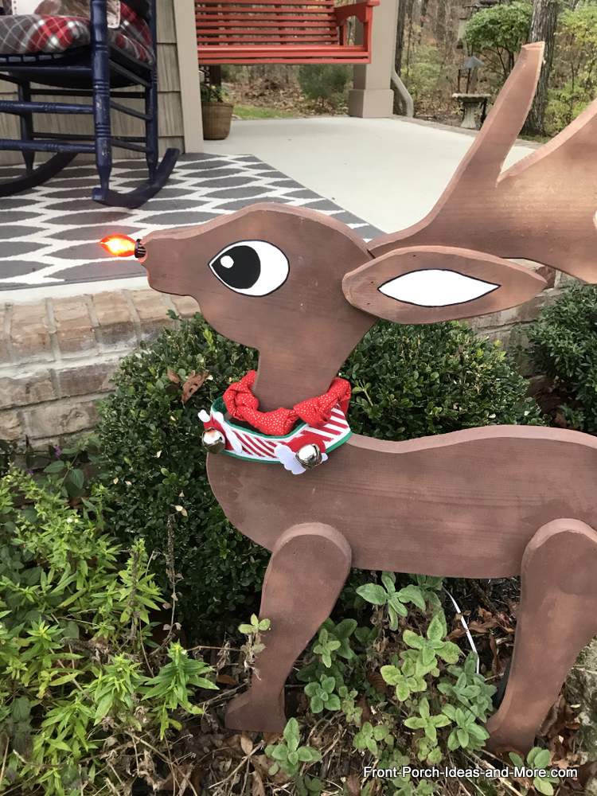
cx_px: 298
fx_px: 644
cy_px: 398
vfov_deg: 63.4
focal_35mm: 28
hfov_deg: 49.7
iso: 40
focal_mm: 3.99
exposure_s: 1/30
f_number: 1.8
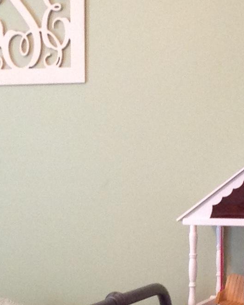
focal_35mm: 134
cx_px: 70
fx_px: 1210
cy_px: 239
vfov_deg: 14.3
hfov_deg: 11.5
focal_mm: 4.28
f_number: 2.4
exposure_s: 1/15
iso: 200
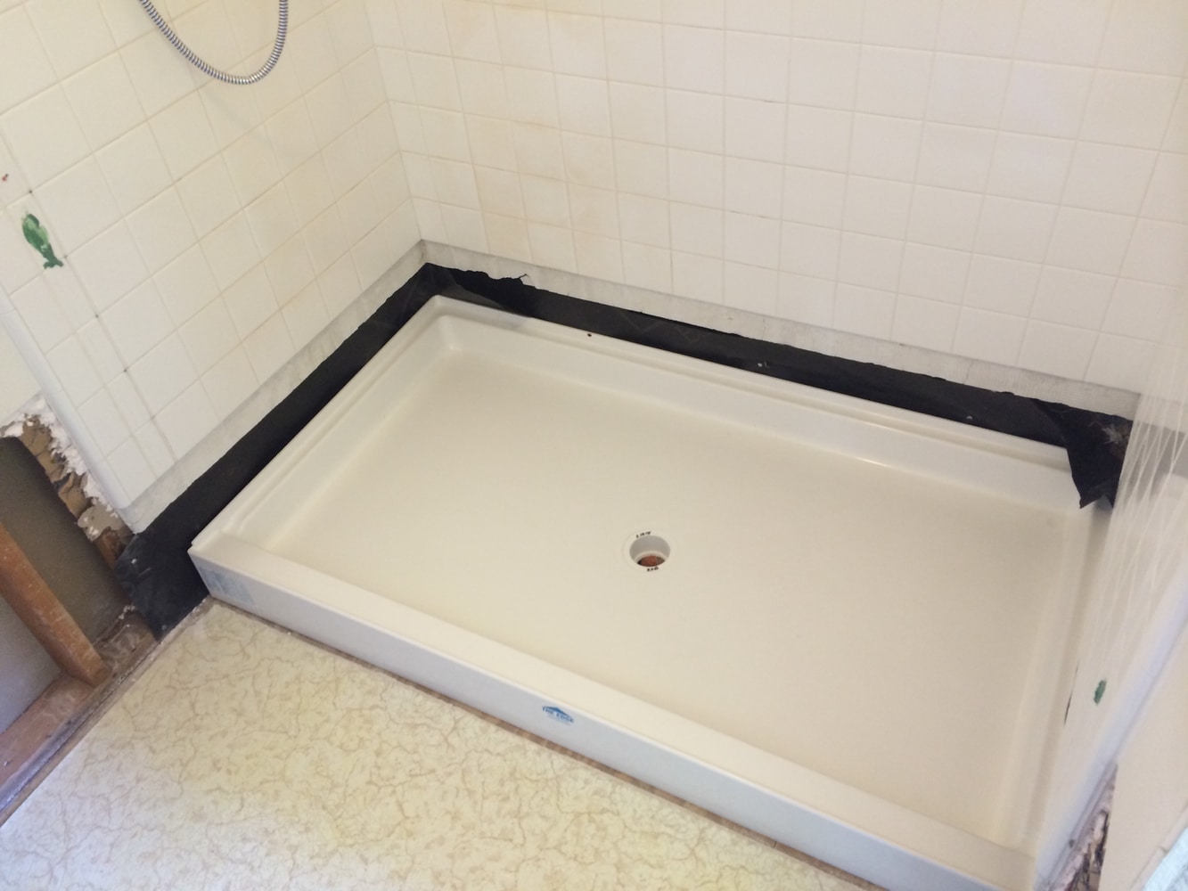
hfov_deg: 60.0
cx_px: 594
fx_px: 1030
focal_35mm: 30
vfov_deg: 46.8
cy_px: 446
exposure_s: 1/30
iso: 125
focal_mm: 4.12
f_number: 2.2
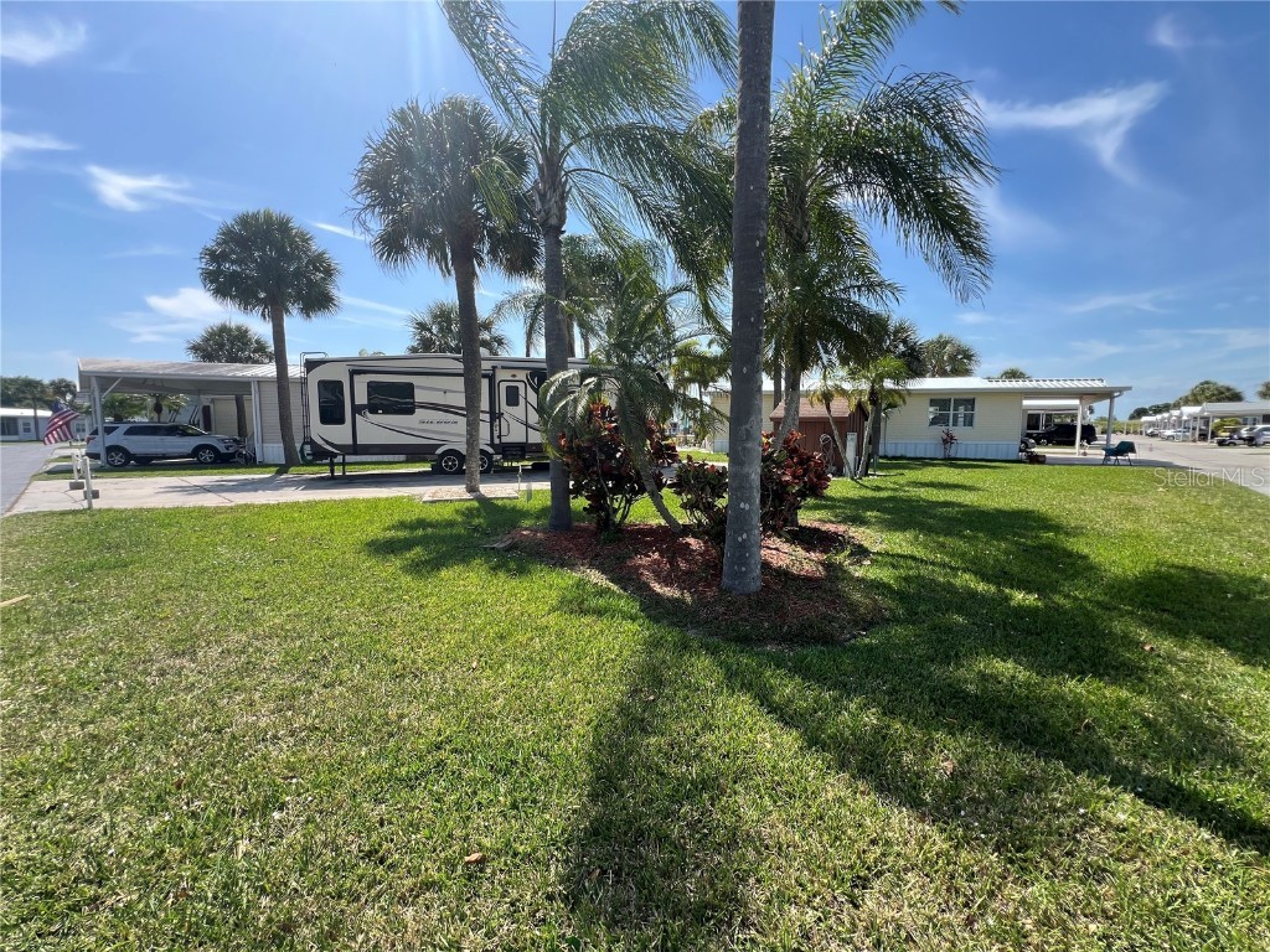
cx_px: 635
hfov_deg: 106.2
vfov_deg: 89.9
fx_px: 477
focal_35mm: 13
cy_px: 476
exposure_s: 1/686
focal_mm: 1.57
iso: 32
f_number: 1.8
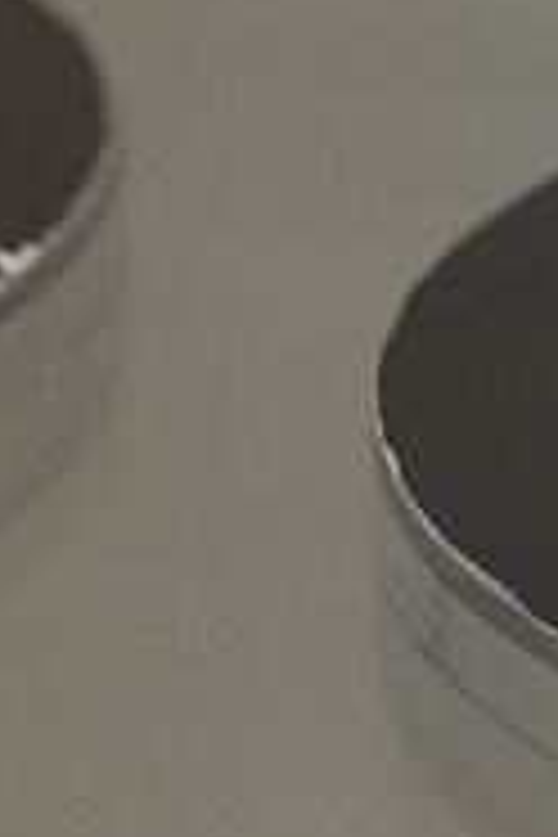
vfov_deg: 6.0
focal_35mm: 322
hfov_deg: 4.2
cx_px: 1467
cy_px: -1512
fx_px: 7486
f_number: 5.6
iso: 1600
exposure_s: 1/250
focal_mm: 50
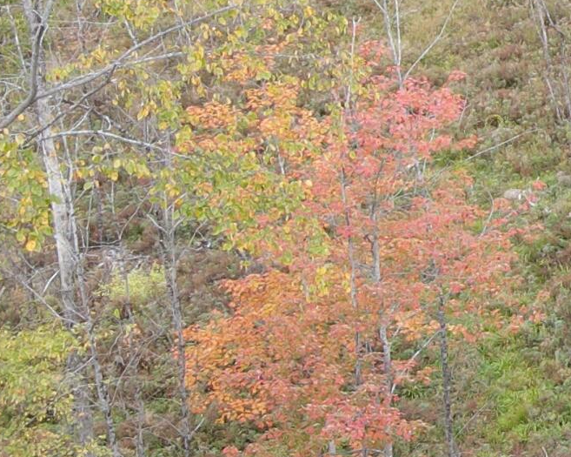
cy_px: -145
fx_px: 1807
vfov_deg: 13.8
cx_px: 1002
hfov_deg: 15.6
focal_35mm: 107
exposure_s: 1/80
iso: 110
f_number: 2.8
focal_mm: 4.5
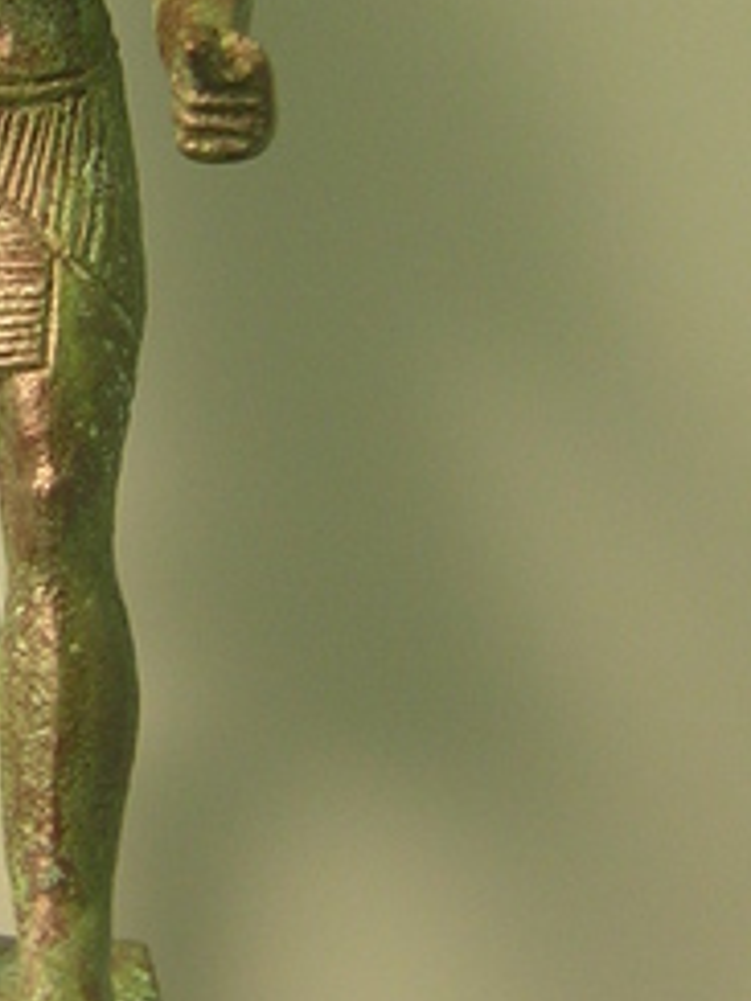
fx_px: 3269
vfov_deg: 17.3
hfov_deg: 12.9
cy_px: 250
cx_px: -23
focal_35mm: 113
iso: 179
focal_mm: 6.1
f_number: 2.9
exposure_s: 1/3.5
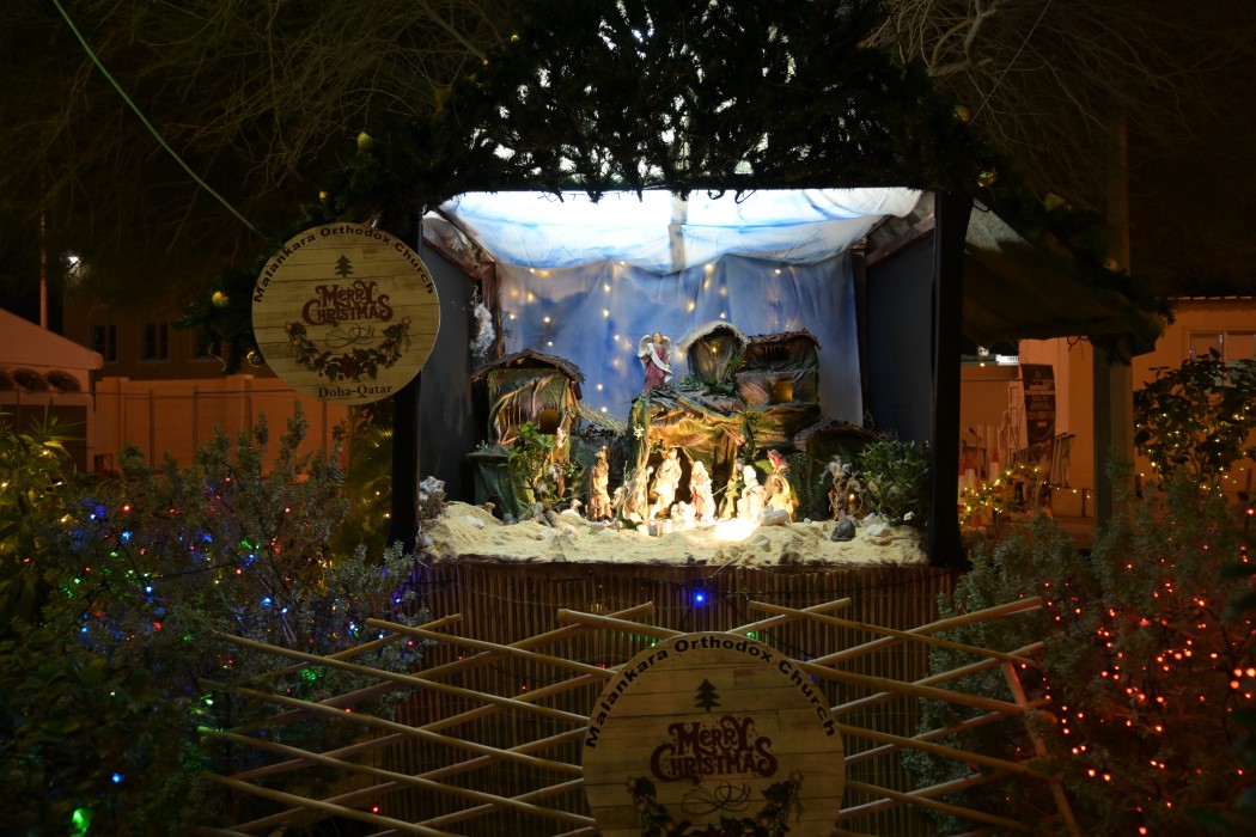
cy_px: 418
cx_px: 628
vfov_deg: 50.4
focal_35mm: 26
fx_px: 890
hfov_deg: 70.4
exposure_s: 1/80
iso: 1600
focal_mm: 25.5
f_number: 4
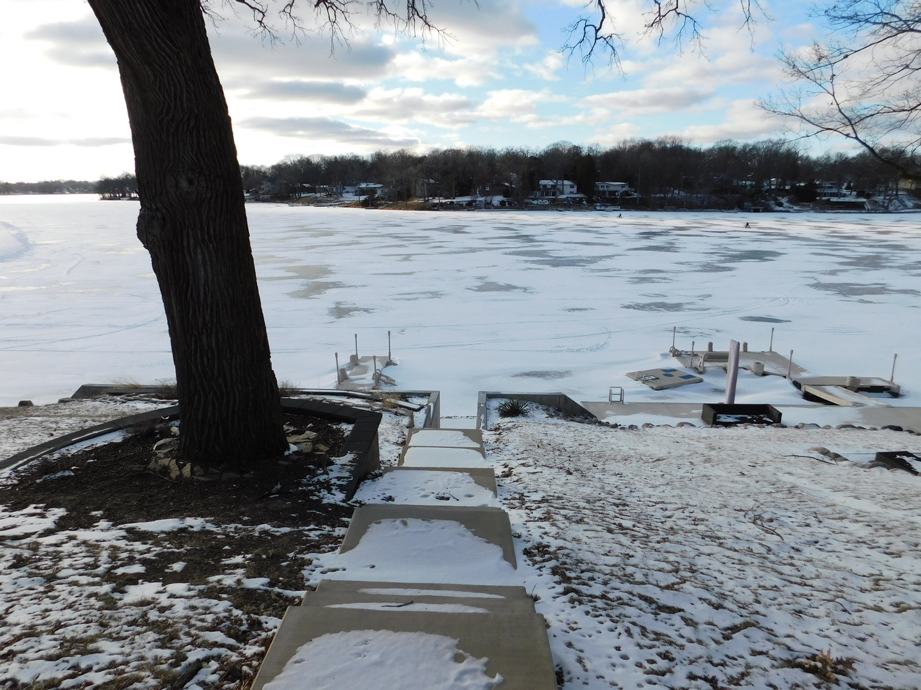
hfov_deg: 73.9
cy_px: 345
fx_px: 612
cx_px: 460
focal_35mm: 23
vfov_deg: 58.9
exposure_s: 1/1000
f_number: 3
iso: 125
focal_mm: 4
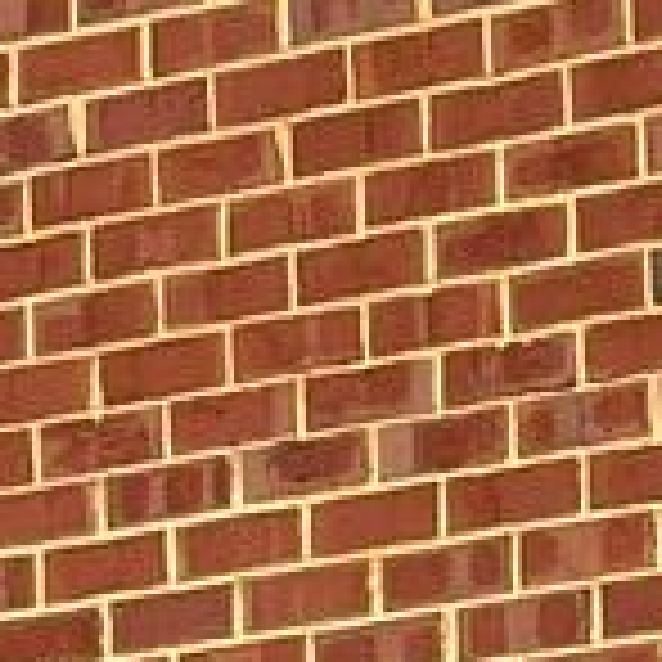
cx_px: 2090
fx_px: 5193
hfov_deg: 6.5
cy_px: 1797
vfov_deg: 6.8
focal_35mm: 240
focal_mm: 5.1
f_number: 1.6
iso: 50
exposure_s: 1/5848
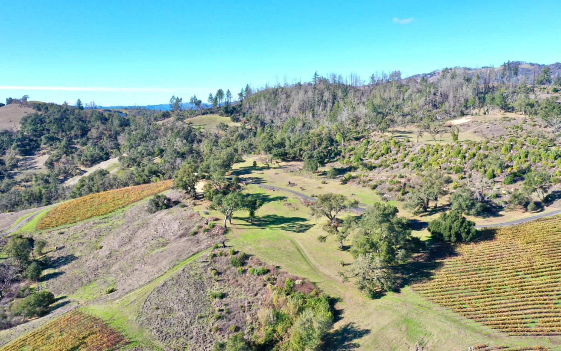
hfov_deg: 64.6
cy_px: 187
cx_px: 284
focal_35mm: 29
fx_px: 443
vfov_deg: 43.1
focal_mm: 10.26
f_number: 6.3
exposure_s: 1/160
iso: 100
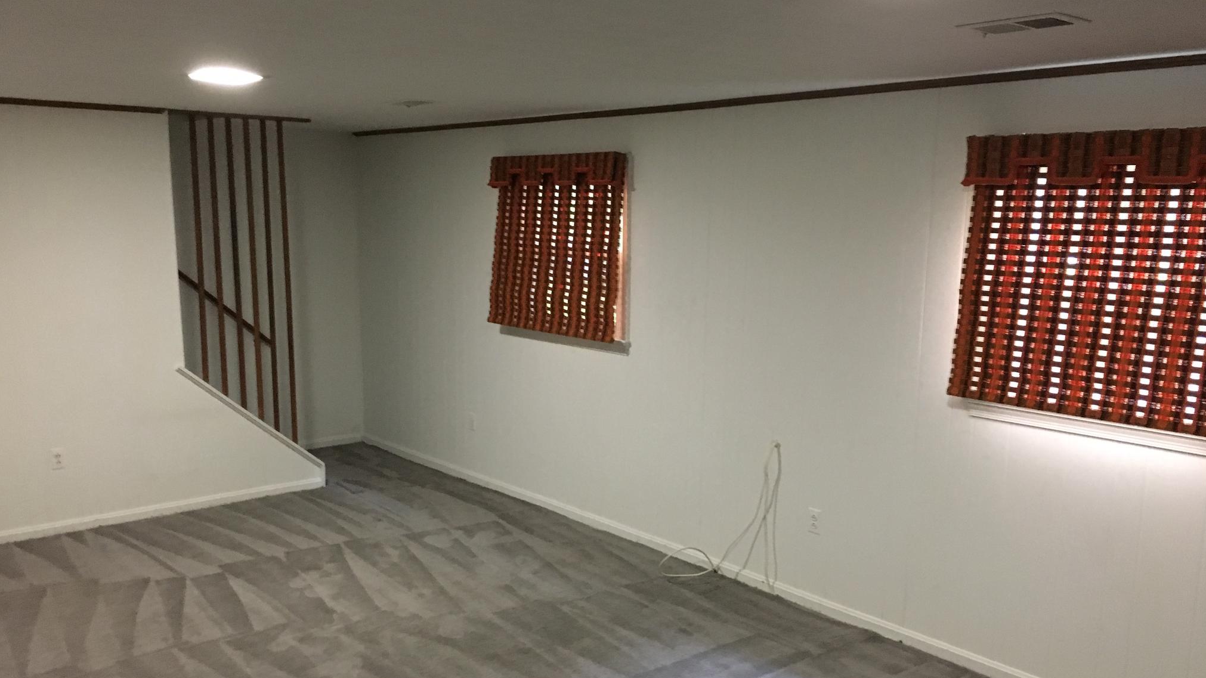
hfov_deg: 61.0
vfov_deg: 36.6
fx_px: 1023
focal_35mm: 32
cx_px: 601
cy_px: 381
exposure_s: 1/15
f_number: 2.2
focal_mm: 4.15
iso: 400
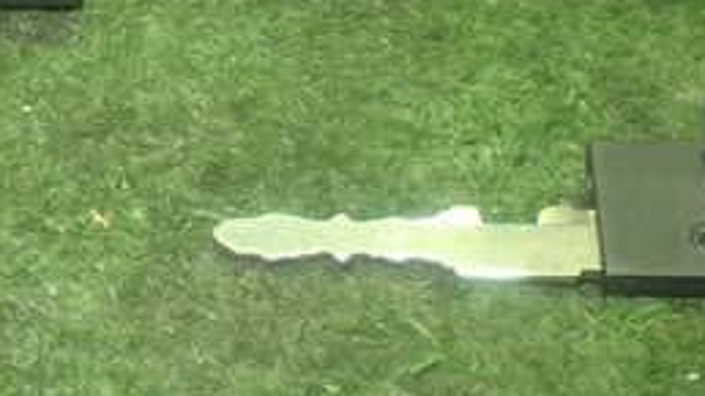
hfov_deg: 25.7
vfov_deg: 14.9
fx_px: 1514
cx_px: 137
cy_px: 126
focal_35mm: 81
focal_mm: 5.79
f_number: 2.4
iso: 500
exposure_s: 1/30
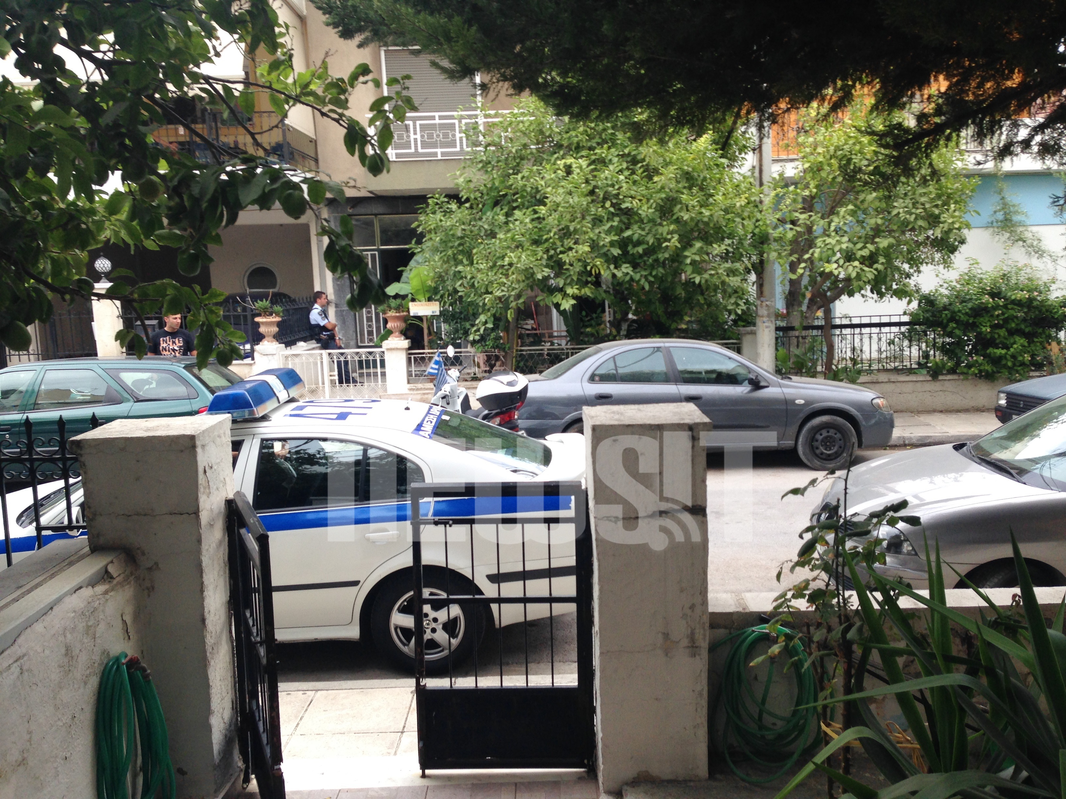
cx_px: 533
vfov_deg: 42.9
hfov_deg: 55.4
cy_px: 400
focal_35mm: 33
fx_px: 1016
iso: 50
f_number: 2.4
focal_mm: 4.12
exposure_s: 1/180
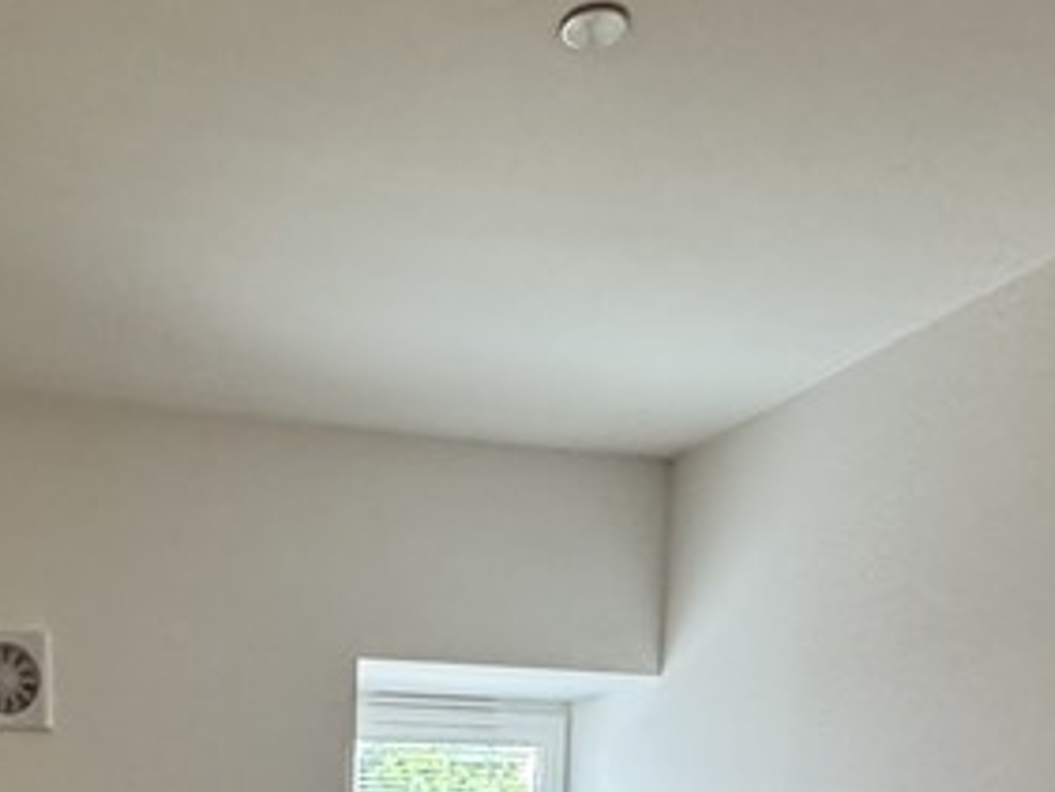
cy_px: 1246
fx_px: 1555
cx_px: 218
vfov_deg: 22.4
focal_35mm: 51
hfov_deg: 36.3
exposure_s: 1/97
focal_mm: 2.22
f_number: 2.2
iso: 320
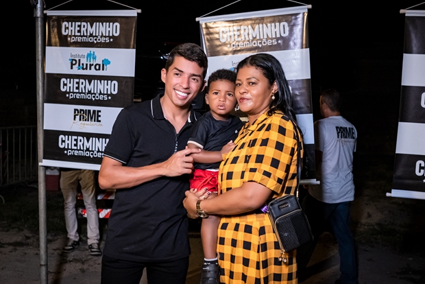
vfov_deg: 31.2
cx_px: 212
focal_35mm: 43
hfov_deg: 45.4
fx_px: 508
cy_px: 139
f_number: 2.8
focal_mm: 24
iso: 2500
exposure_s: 1/320
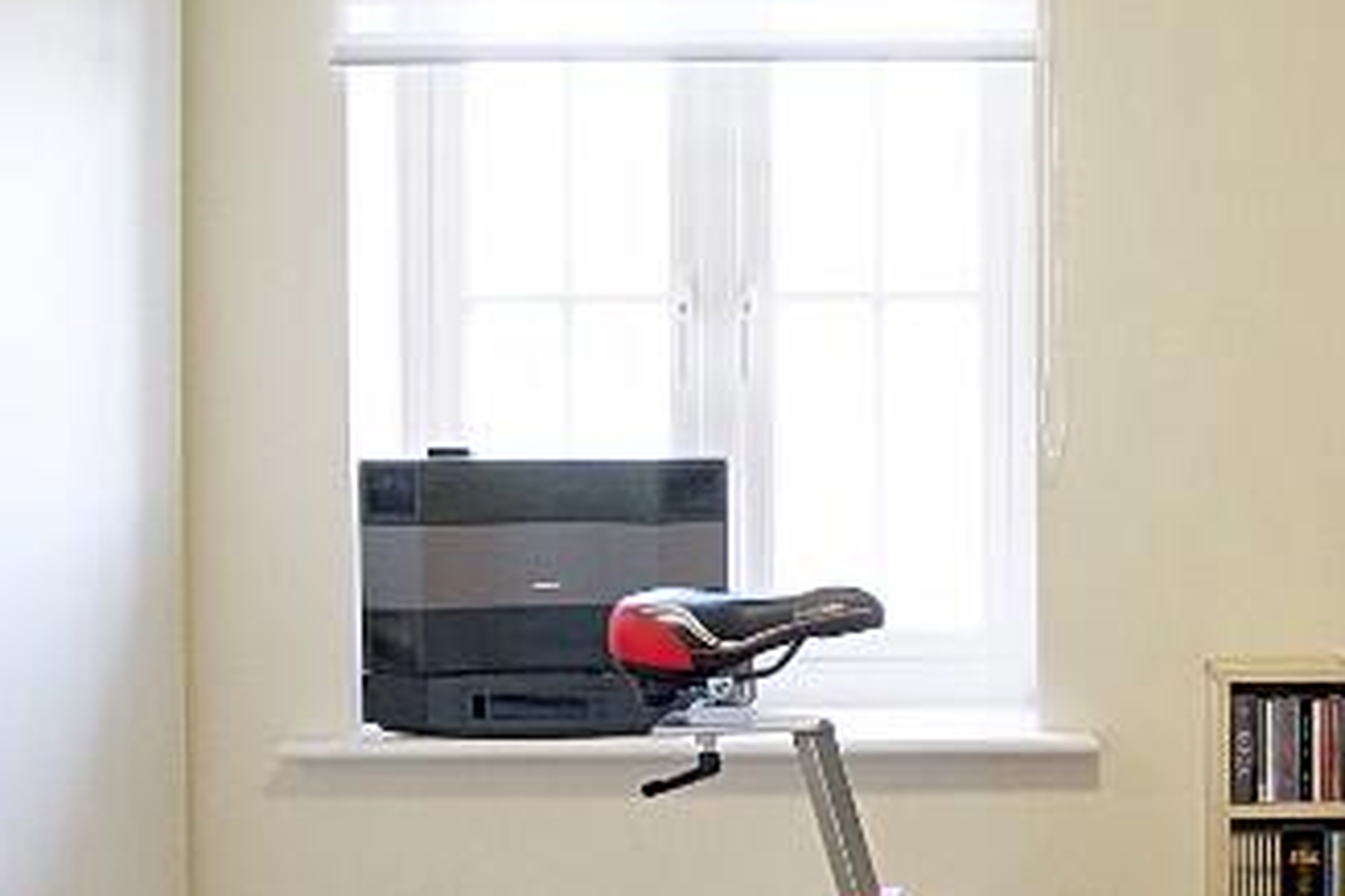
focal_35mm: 47
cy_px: 512
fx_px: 1756
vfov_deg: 28.6
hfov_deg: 40.1
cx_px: 1086
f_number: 4
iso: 1600
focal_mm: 10
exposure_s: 1/160
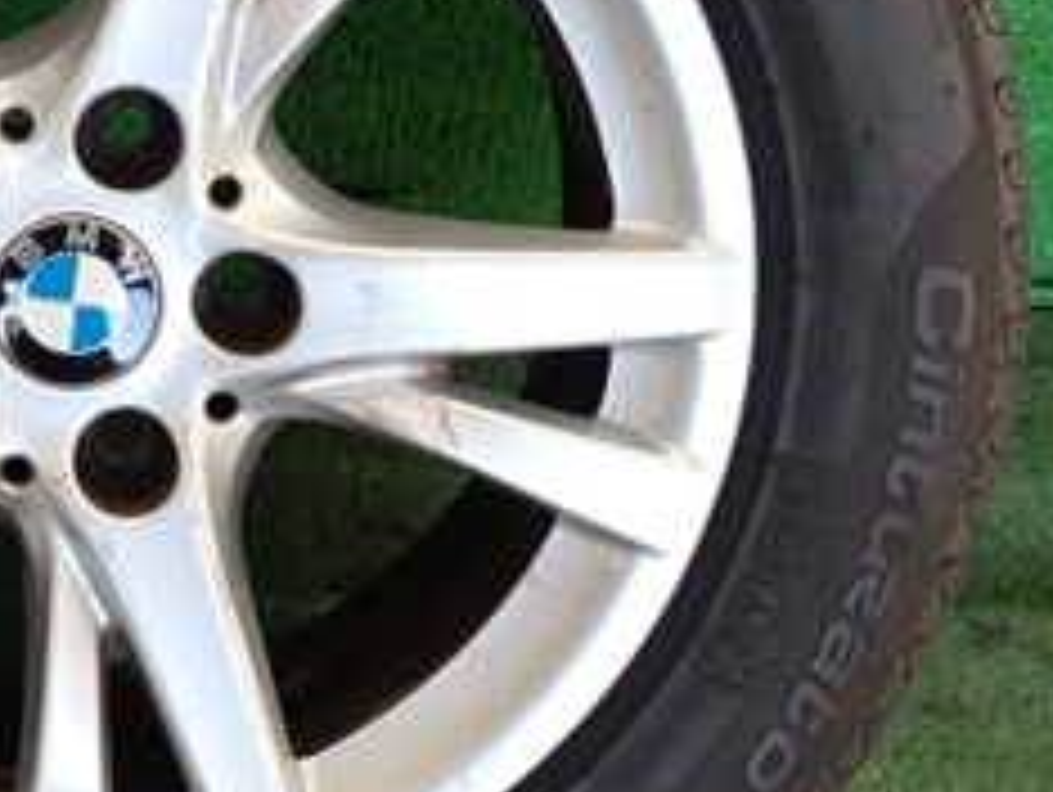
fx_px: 2497
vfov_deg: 18.0
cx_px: 40
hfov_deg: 23.0
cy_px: 261
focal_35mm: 82
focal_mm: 5.79
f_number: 2.4
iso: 200
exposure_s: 1/125
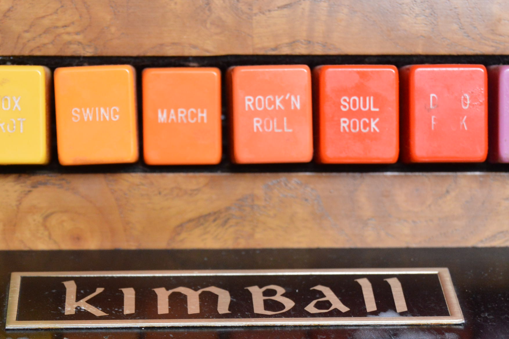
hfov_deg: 14.5
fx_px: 2004
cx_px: 204
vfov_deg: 9.7
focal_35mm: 142
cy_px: 196
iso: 800
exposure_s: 1/125
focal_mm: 55
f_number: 5.6
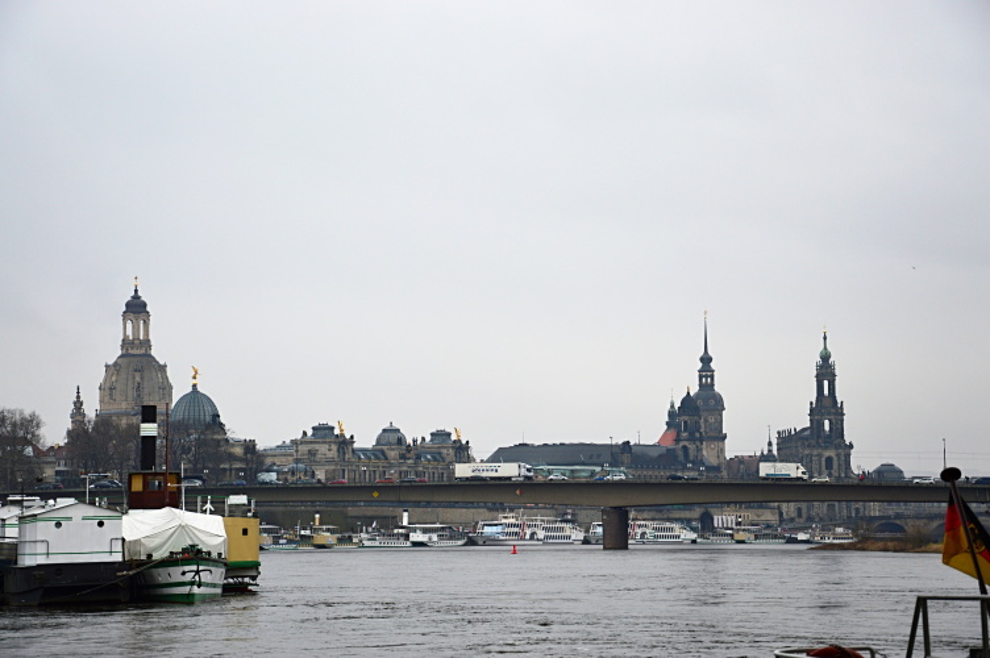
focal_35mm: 105
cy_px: 329
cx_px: 495
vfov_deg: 13.0
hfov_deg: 19.5
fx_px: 2885
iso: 140
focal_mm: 70
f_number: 5.3
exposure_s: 1/125
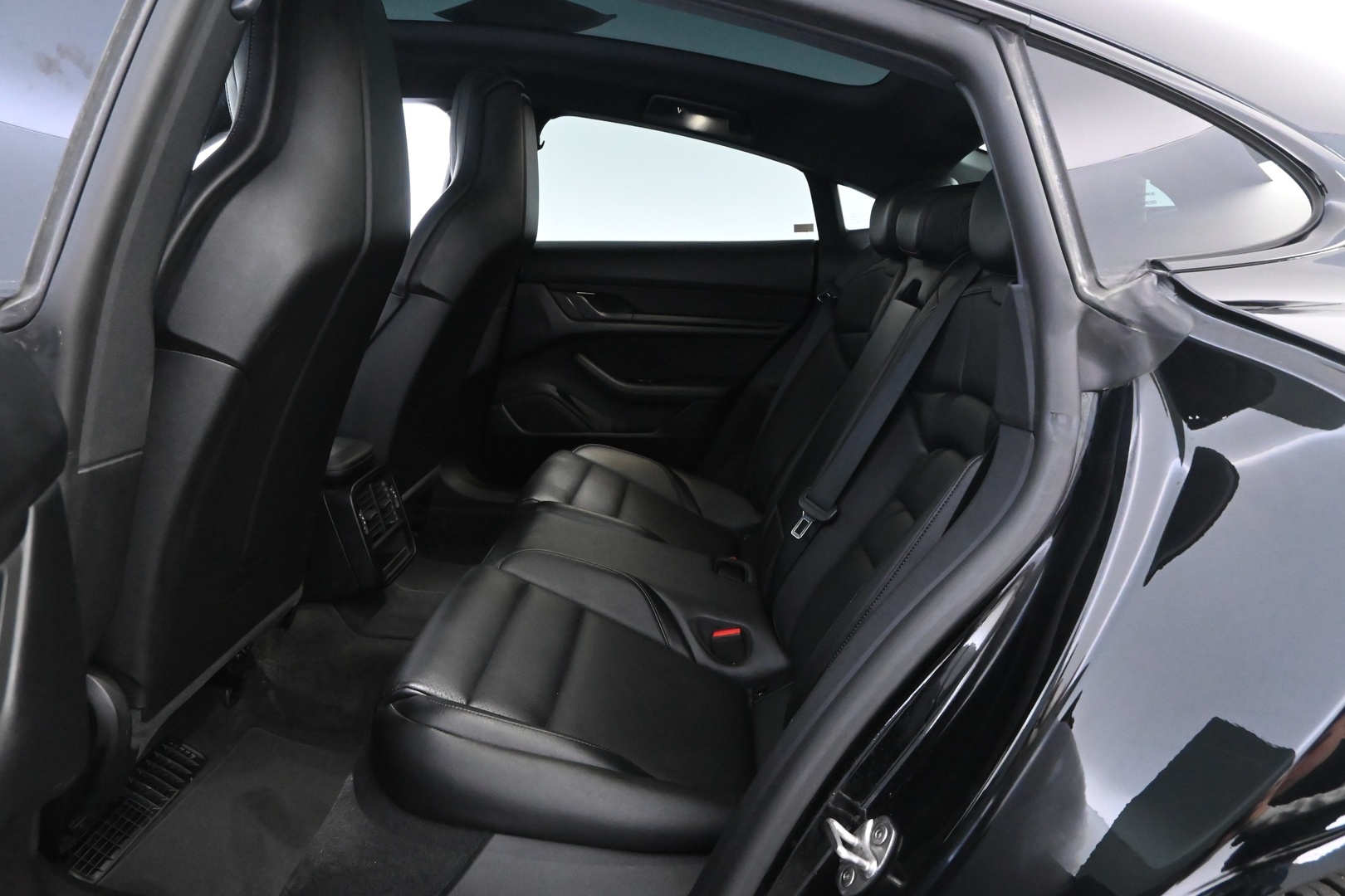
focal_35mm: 24
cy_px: 448
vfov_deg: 53.1
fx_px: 897
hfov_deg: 73.7
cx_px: 672
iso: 6400
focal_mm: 16
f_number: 5.6
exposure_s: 1/15
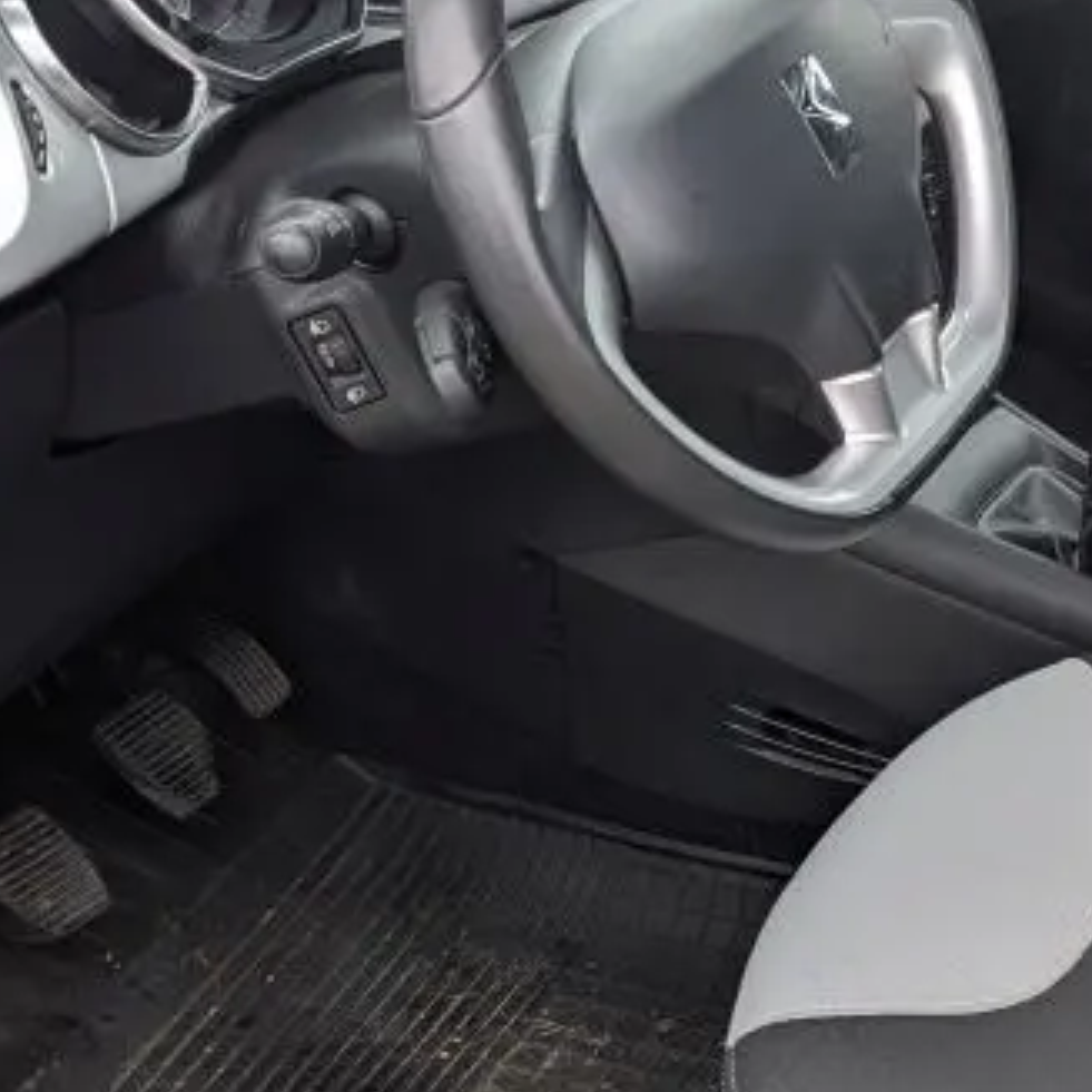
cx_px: 1217
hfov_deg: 24.6
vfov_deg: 26.5
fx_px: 2320
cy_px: 598
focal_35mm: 65
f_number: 1.68
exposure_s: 1/23.8
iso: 21
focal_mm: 6.9
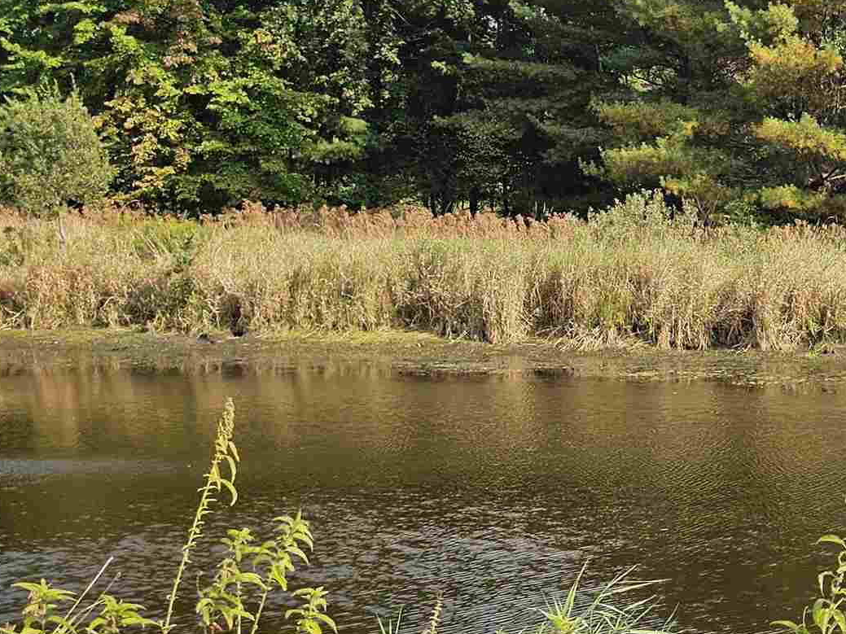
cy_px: 369
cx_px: 1082
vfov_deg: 21.6
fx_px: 1662
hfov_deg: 25.0
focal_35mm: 68
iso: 10
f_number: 1.7
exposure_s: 1/380
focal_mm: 6.3
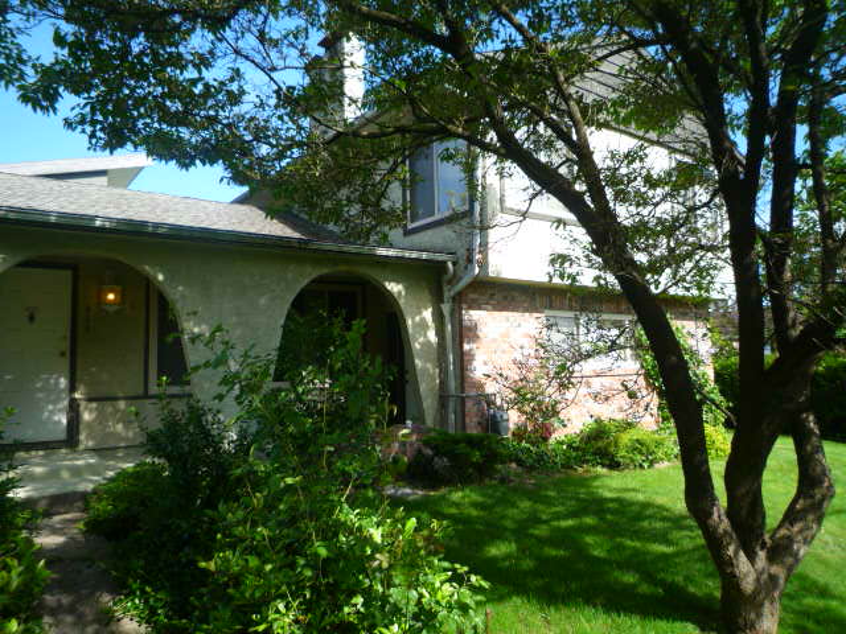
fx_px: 611
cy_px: 317
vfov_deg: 54.9
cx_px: 423
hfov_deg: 69.4
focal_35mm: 25
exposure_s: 1/400
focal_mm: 4.4
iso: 100
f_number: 2.8
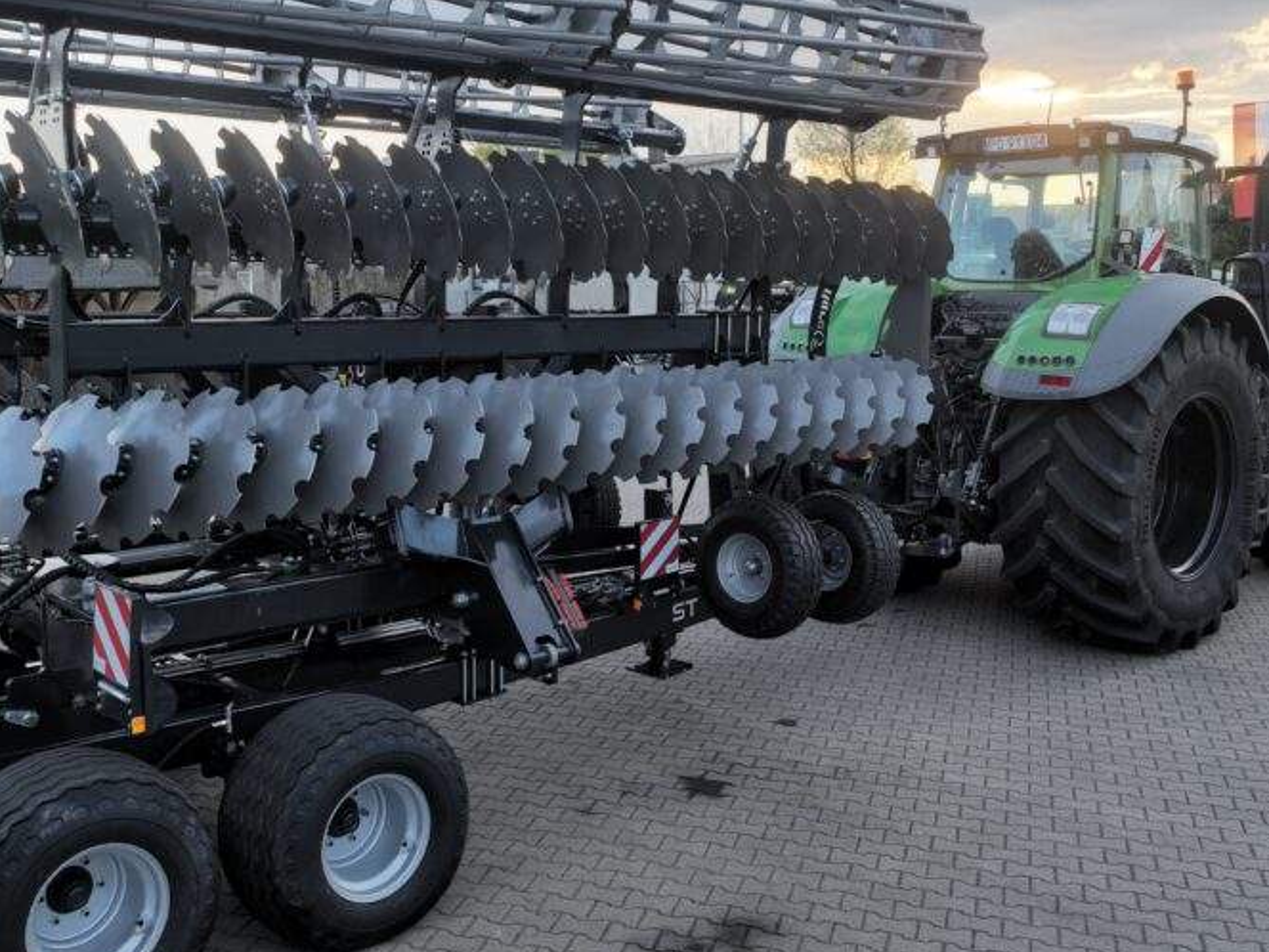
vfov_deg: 38.6
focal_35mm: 37
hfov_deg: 49.9
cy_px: 423
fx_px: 1356
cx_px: 518
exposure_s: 1/320
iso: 400
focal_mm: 12.29
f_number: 2.8
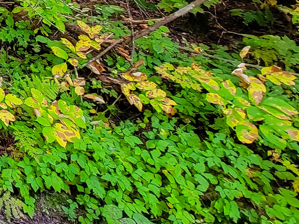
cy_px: -99
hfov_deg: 20.5
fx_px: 449
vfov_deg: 23.3
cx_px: -274
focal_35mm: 52
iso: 200
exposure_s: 1/60
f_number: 2.2
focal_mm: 2.2
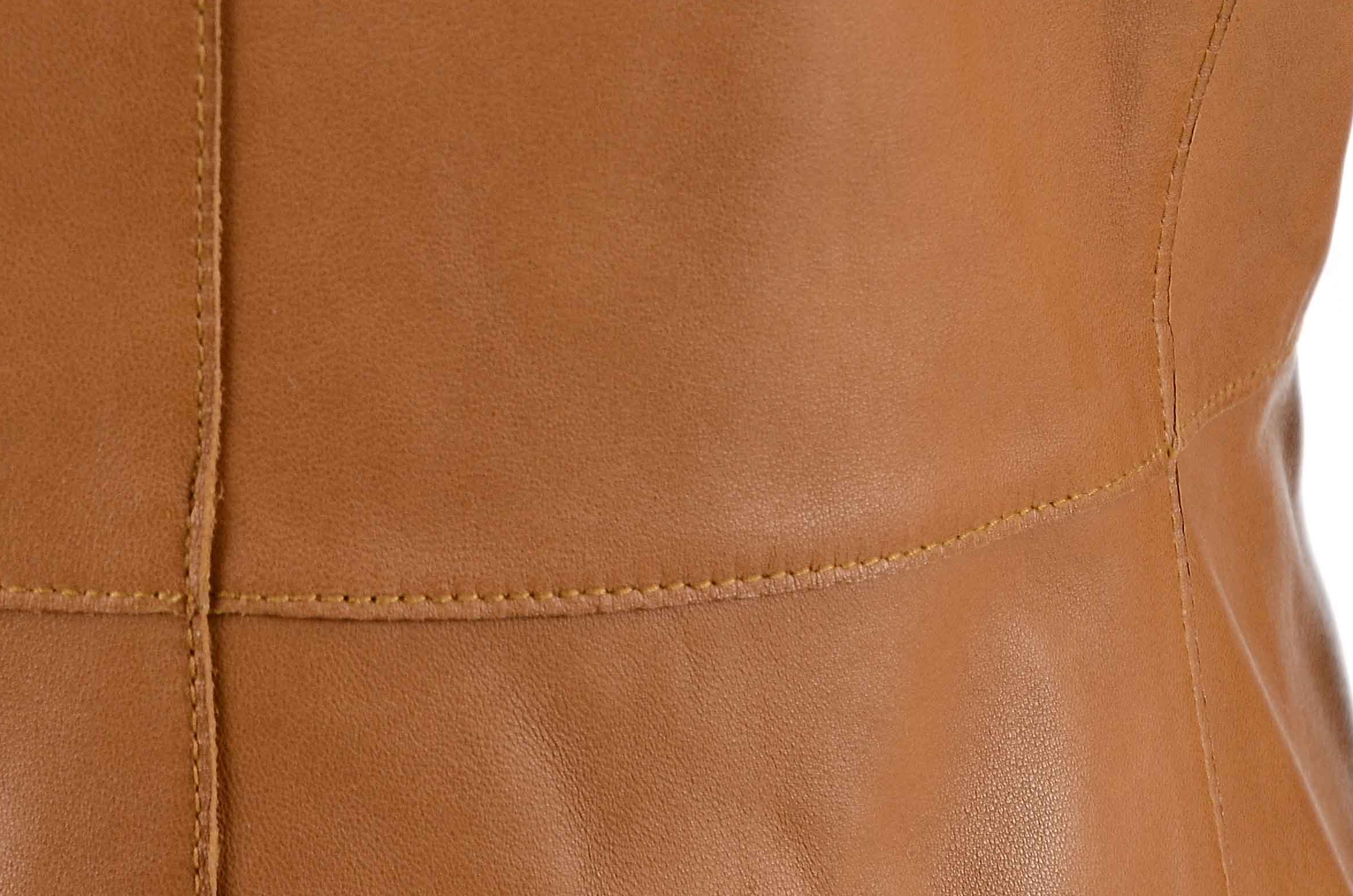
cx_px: 224
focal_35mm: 330
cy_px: 372
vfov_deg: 4.1
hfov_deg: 6.2
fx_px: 12379
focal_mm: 105
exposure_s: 1/60
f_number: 8
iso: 160
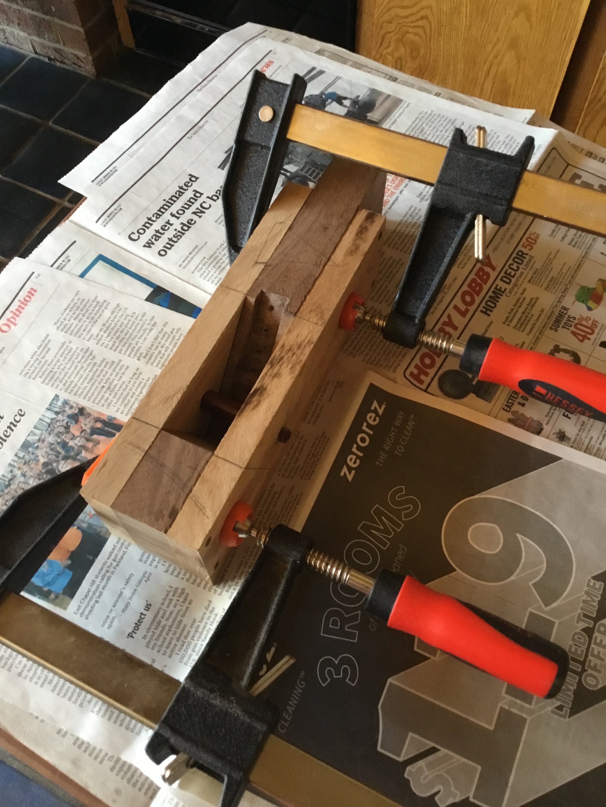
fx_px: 724
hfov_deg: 45.4
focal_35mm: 31
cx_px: 303
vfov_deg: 58.4
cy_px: 404
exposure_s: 1/24
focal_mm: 3.3
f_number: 2.4
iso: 200
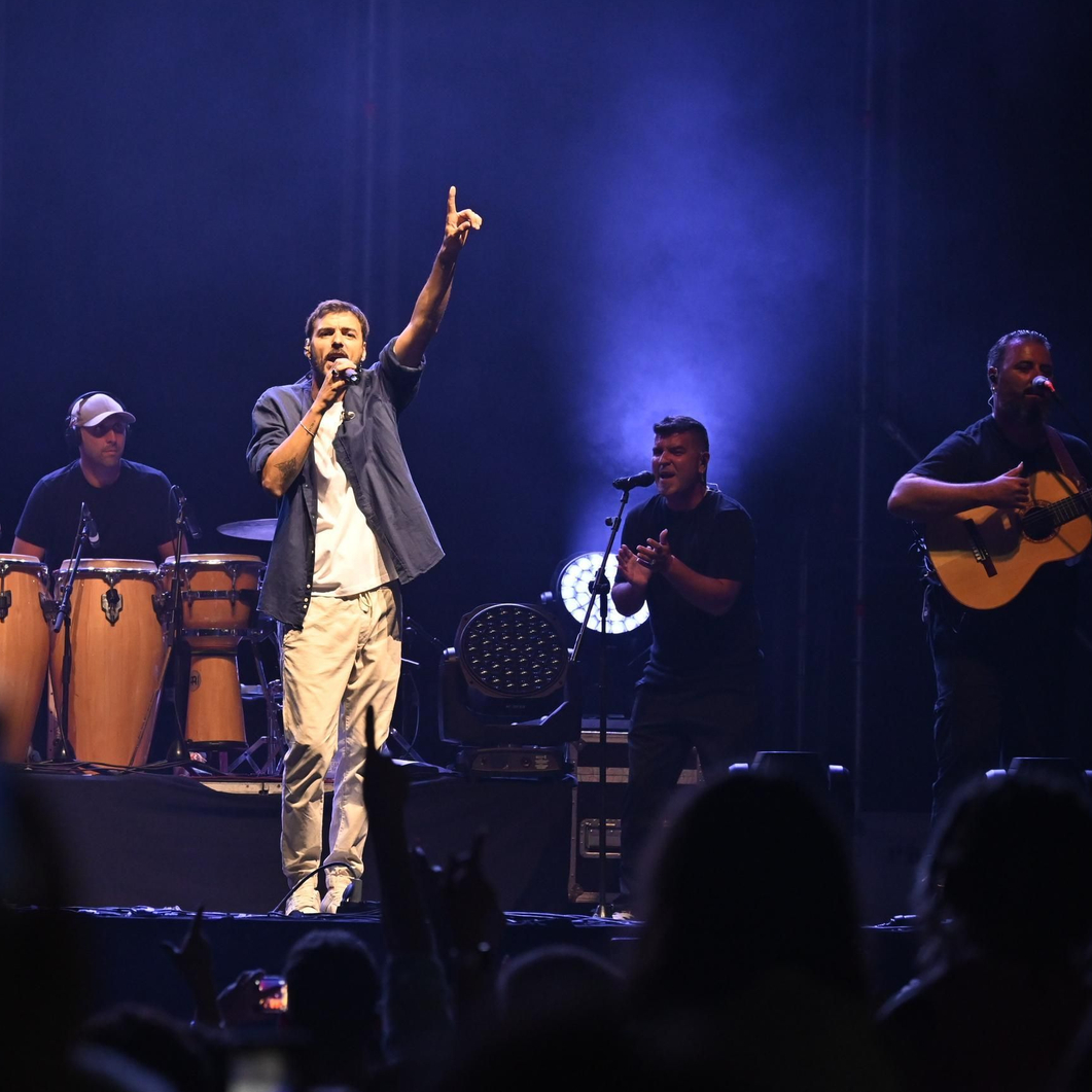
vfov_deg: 6.3
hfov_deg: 6.3
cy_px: 545
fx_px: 9945
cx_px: 342
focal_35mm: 279
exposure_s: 1/200
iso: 2000
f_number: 5.3
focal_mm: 145
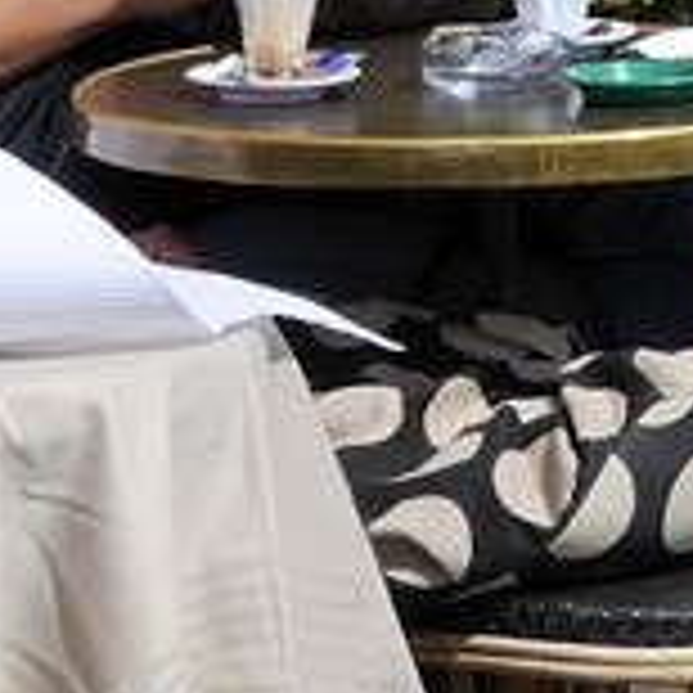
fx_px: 7203
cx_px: 1557
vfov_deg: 5.1
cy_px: -1701
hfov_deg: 5.4
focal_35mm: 318
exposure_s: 1/200
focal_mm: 36
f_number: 14
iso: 200
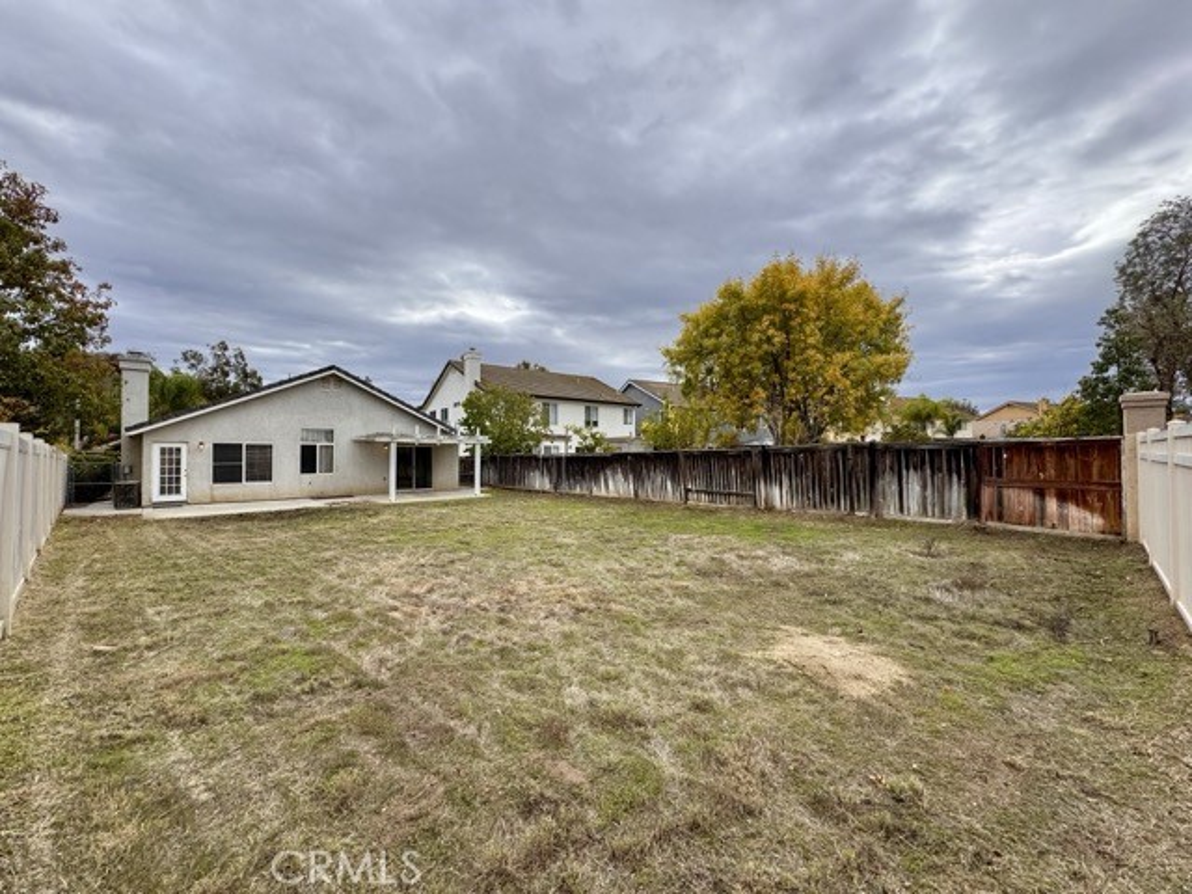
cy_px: 447
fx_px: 482
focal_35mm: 14
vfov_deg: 85.7
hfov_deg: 102.1
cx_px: 596
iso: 50
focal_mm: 2.22
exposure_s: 1/932
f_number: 2.2
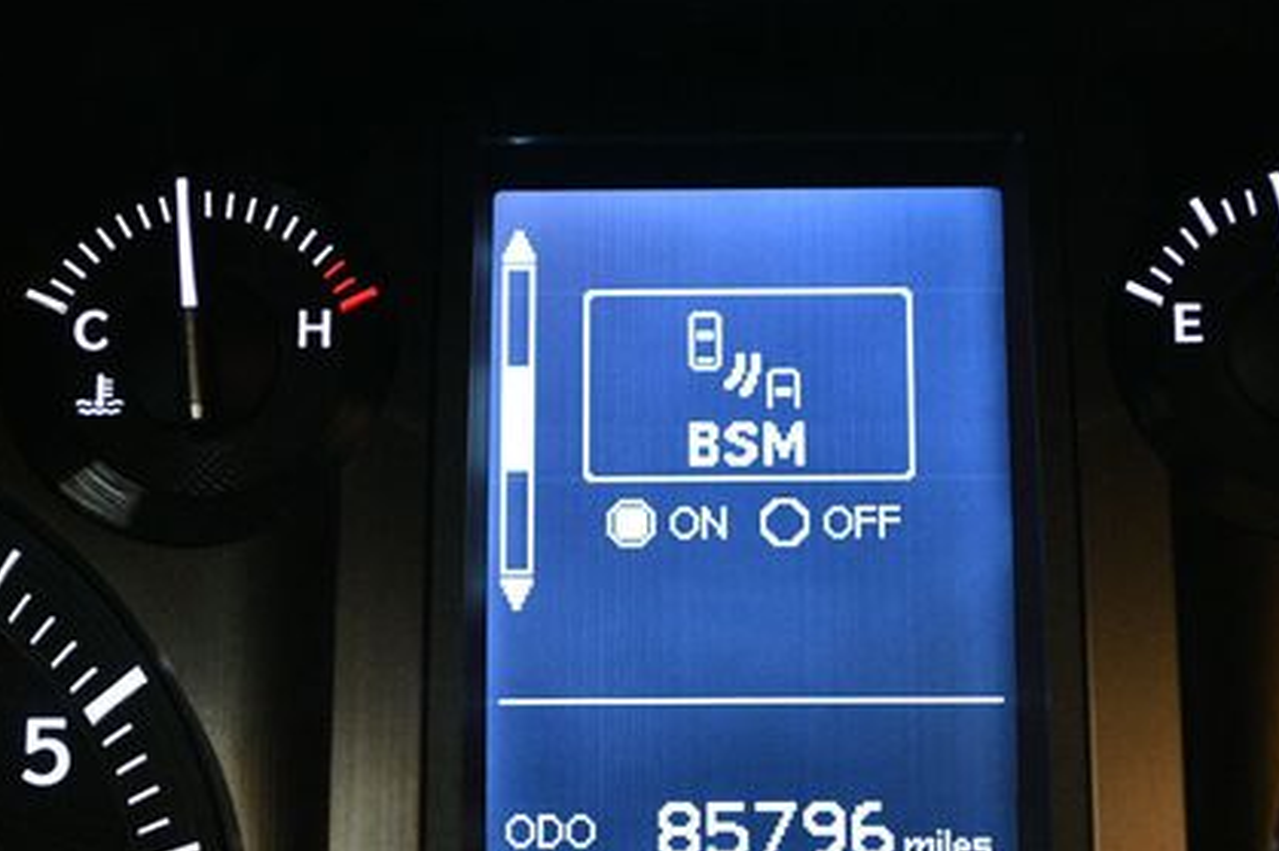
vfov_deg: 15.6
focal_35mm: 87
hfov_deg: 23.4
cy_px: 628
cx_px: 614
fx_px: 3090
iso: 3200
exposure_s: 1/60
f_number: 5
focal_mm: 38
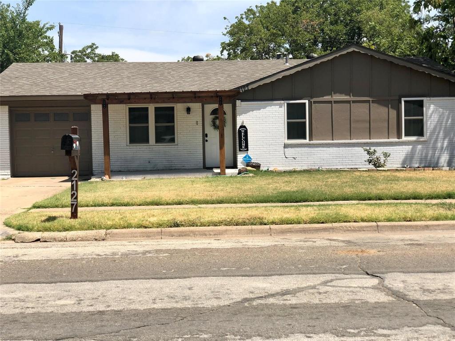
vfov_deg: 28.0
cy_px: 170
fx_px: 683
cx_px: 228
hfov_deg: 36.8
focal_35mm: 52
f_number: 2.4
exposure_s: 1/1230
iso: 16
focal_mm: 6
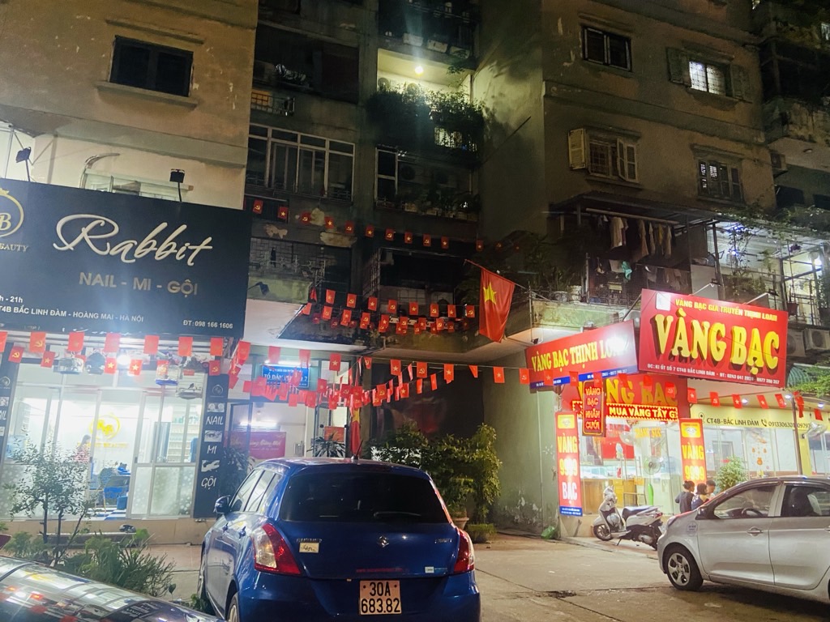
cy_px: 311
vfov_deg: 53.1
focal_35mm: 26
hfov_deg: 67.3
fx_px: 623
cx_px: 415
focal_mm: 4.25
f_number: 1.8
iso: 500
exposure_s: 1/33
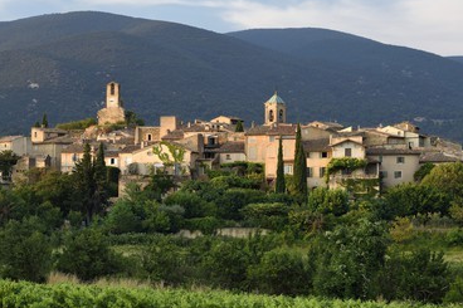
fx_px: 1645
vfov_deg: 10.7
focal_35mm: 128
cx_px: 204
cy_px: 166
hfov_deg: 16.0
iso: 400
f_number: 6.3
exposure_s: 1/200
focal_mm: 112
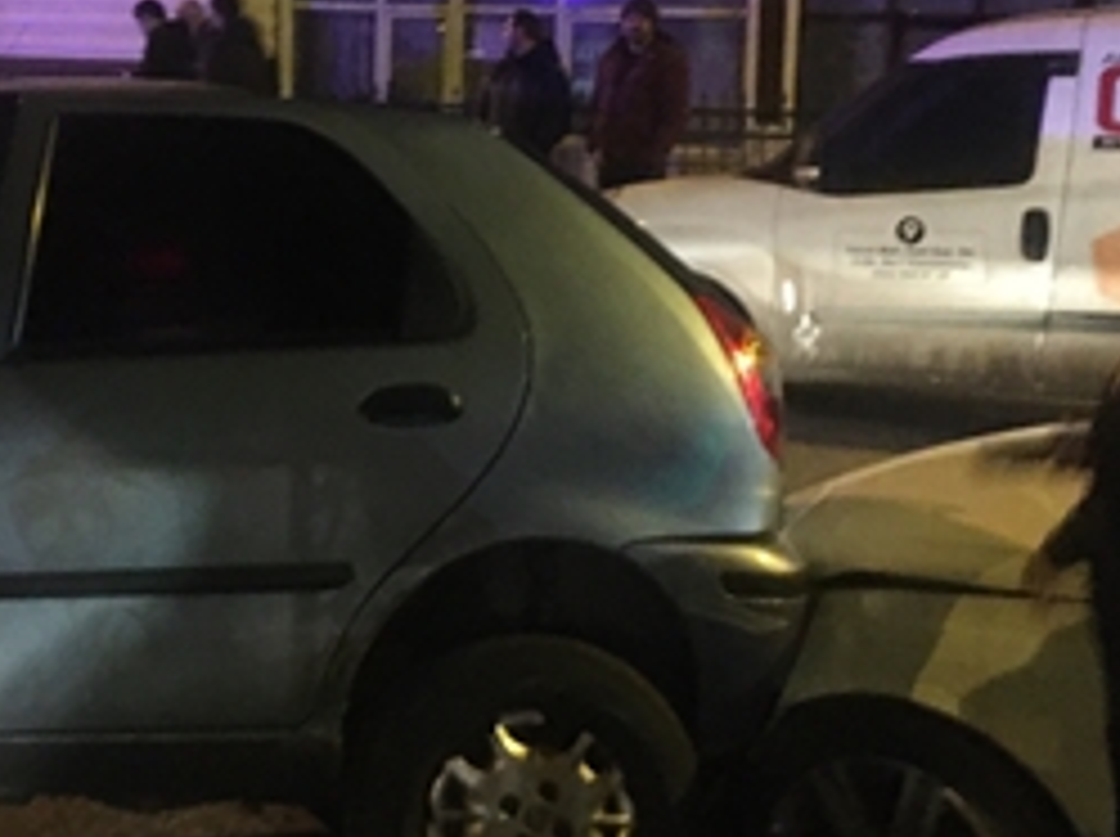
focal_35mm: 70
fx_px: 2262
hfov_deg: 27.1
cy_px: 284
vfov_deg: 20.9
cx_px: 175
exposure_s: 1/17
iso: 500
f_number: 2.2
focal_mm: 4.15
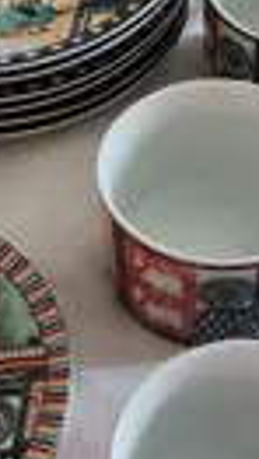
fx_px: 1095
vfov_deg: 23.6
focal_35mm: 90
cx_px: 133
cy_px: 273
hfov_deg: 13.5
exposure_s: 1/50
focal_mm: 6.12
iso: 2500
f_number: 1.9
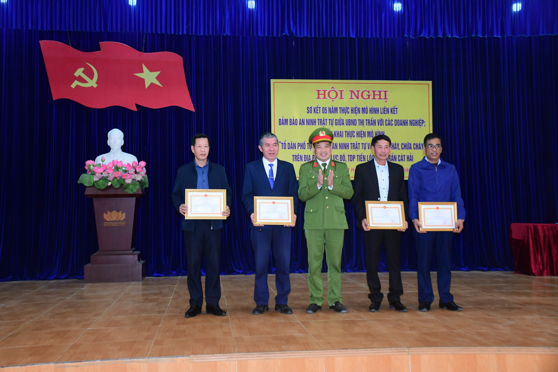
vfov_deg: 33.0
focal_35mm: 40
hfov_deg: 47.9
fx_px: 628
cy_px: 186
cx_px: 279
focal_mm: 27
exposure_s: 1/200
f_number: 4.5
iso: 1600
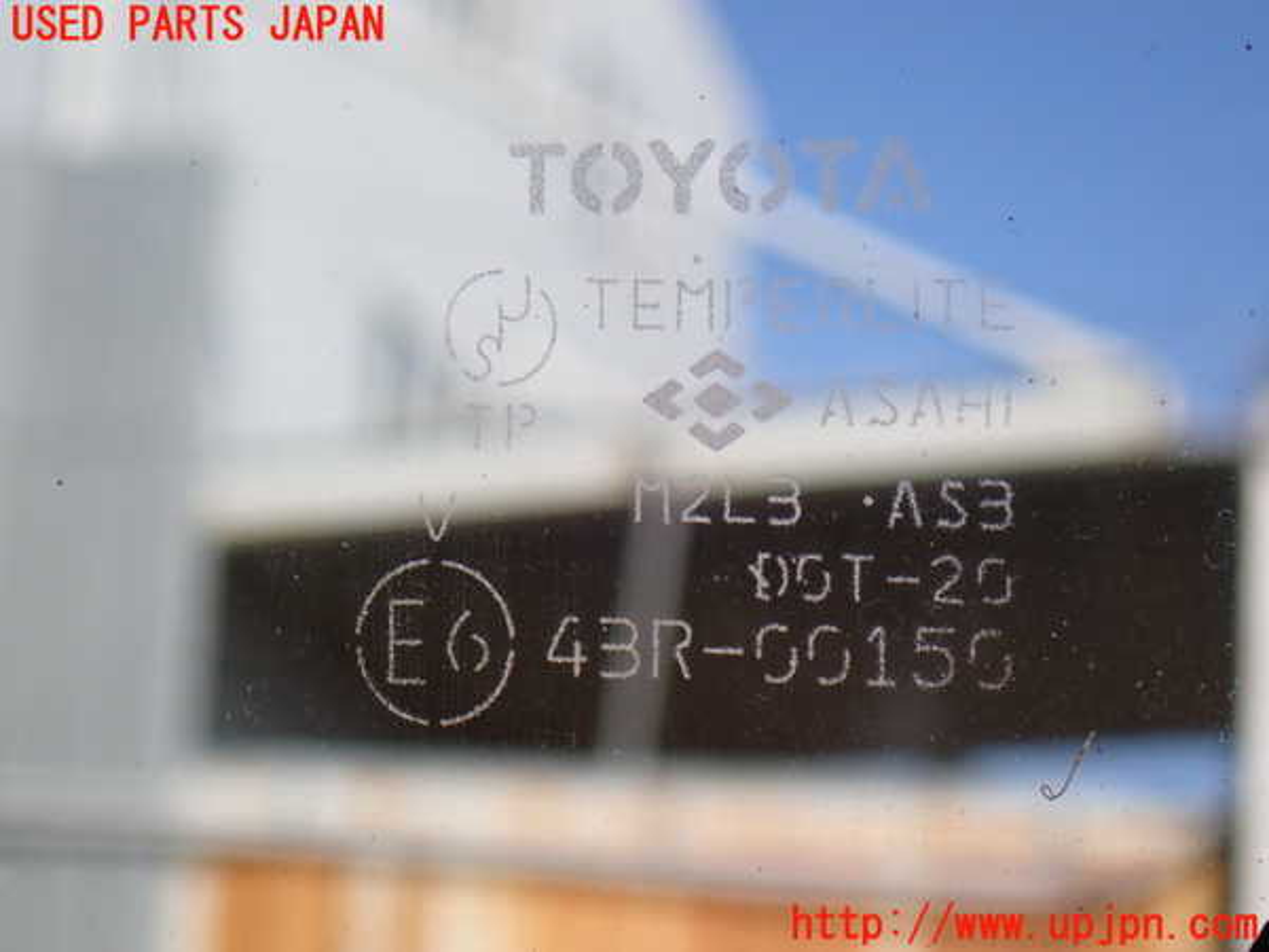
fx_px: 3666
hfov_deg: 19.6
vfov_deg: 14.8
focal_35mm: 100
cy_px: 476
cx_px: 634
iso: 160
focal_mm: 18
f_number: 4.9
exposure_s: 1/200
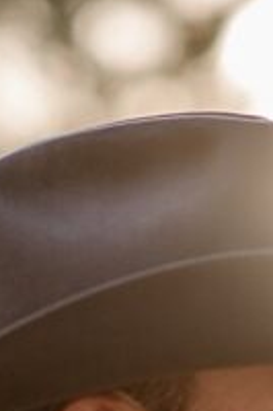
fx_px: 4956
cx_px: 287
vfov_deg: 4.7
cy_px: 738
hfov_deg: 3.2
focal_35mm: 435
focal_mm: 85
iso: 200
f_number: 1.8
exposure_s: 1/1000
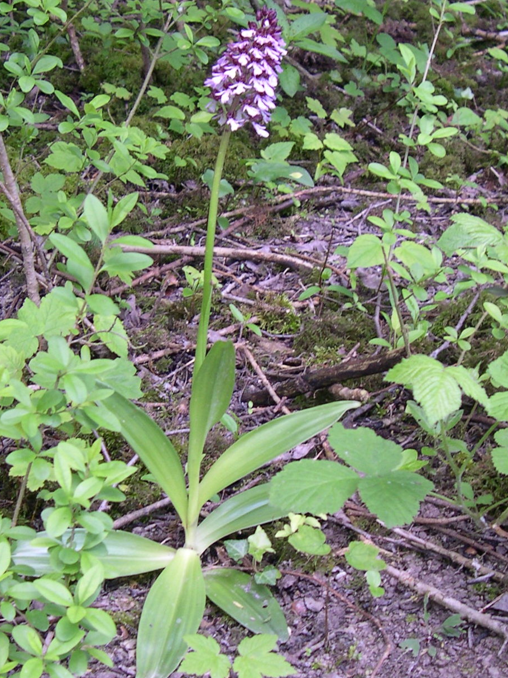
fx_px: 919
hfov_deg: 30.9
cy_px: 348
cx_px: 227
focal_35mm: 47
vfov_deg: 40.4
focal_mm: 8
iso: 100
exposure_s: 1/51
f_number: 2.8
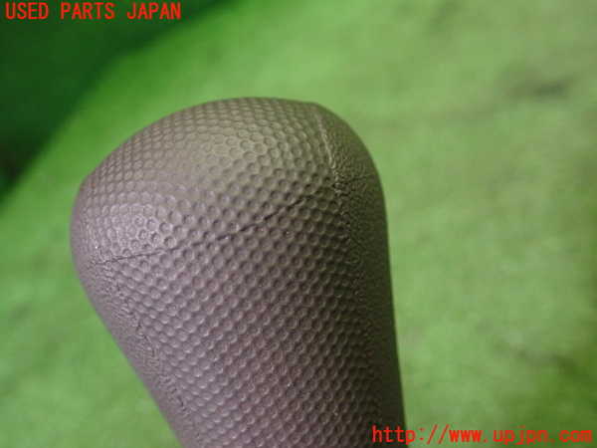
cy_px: 224
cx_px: 298
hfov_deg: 60.0
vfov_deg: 46.8
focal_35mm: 30
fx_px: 517
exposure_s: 1/125
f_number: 2.3
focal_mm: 5.5
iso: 640
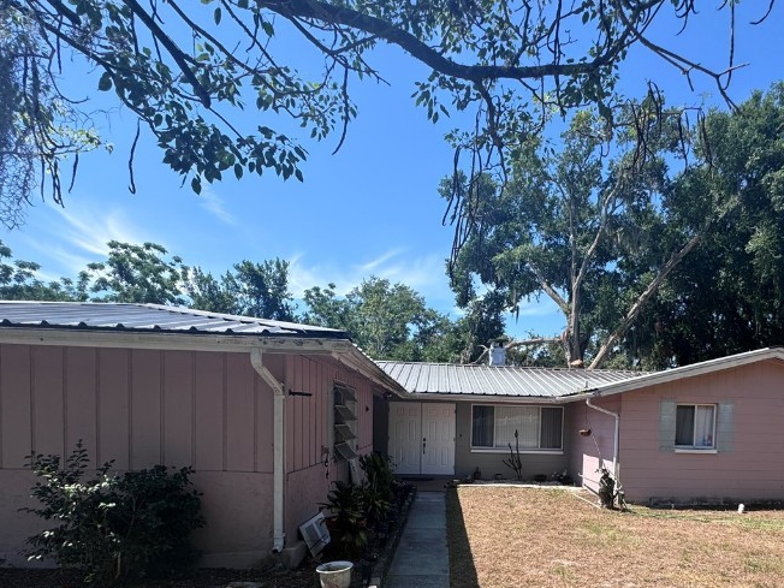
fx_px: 498
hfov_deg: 75.2
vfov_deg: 57.9
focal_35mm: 22
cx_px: 485
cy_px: 443
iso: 50
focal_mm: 2.22
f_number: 2.2
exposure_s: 1/1160
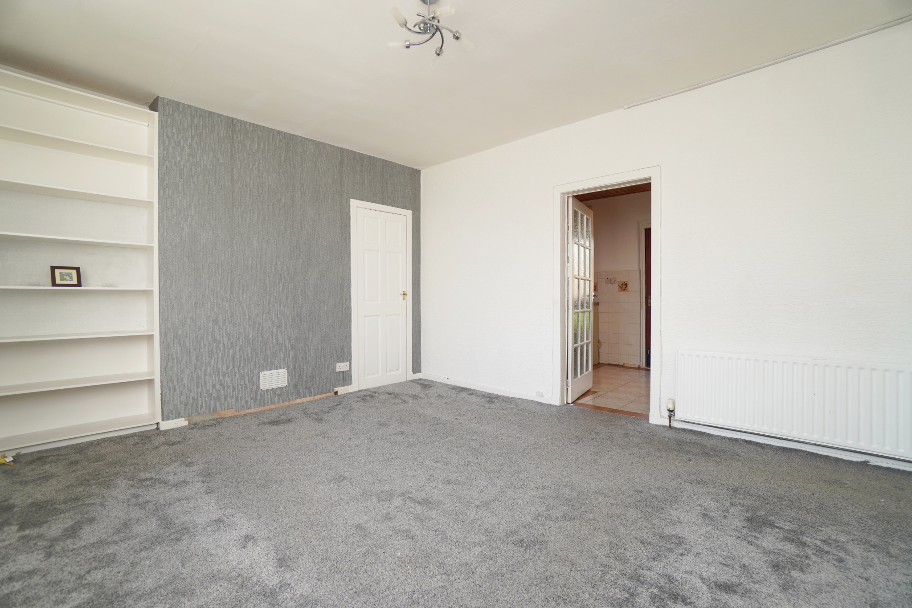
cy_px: 304
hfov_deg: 100.4
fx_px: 380
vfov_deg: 77.3
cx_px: 456
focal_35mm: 15
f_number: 4
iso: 250
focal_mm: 10
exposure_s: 1/160
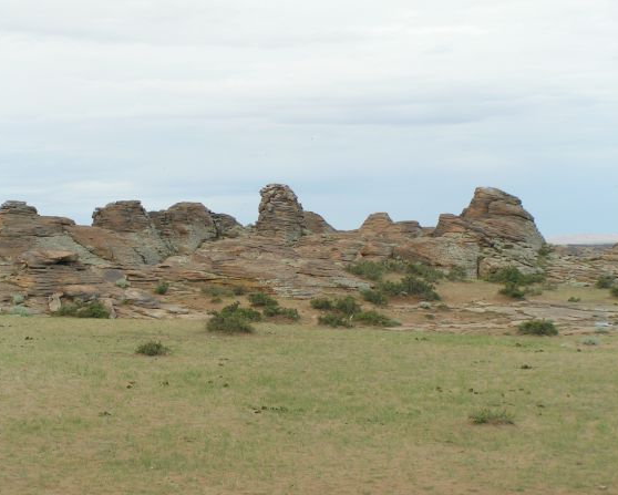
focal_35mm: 86
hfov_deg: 22.2
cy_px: 248
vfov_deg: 17.9
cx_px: 307
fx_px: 1574
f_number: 5
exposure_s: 1/400
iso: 50
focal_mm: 12.6
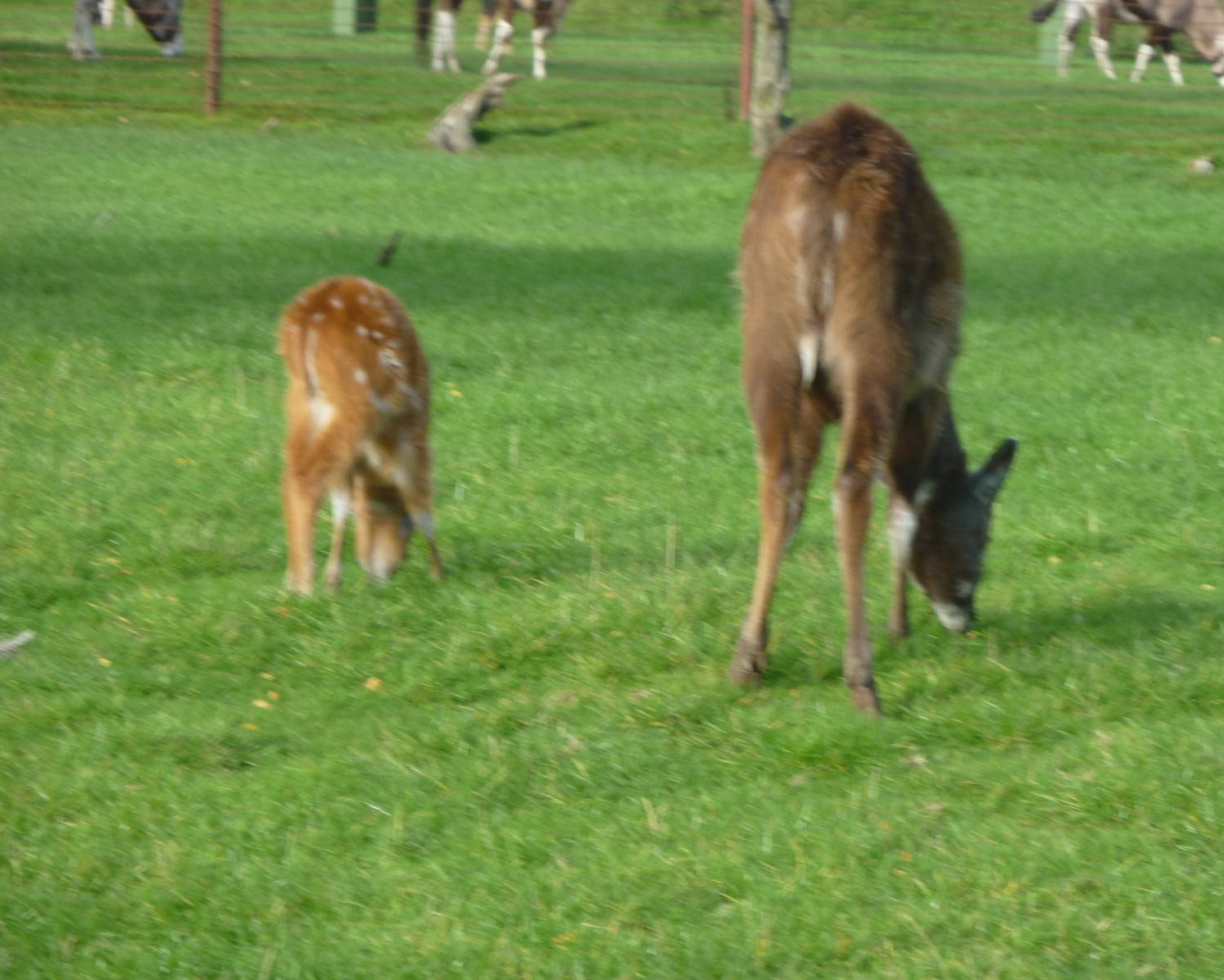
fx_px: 7573
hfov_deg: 9.2
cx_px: 655
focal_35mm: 209
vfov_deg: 7.4
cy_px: 491
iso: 200
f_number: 5.9
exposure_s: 1/125
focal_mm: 36
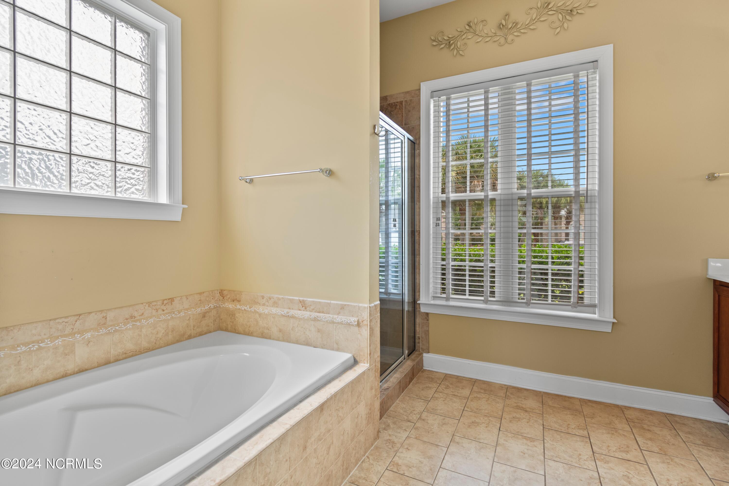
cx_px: 364
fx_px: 324
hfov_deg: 96.7
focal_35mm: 16
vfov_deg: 73.7
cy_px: 243
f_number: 4.8
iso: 100
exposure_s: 1/30
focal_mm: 11
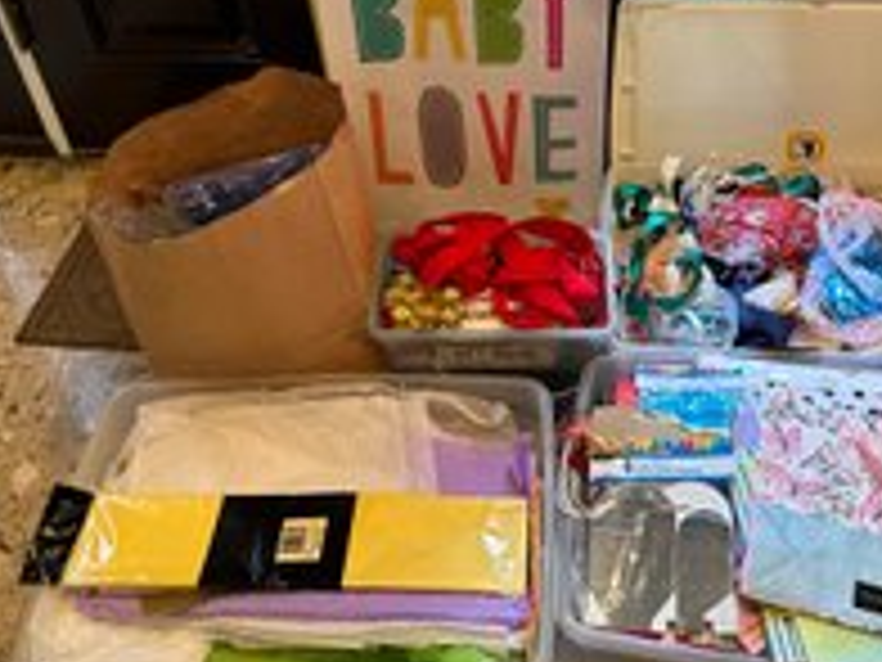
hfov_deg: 44.6
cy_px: 259
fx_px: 1070
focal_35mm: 42
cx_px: 529
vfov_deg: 34.2
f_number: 1.78
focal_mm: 6.86
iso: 160
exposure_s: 1/60
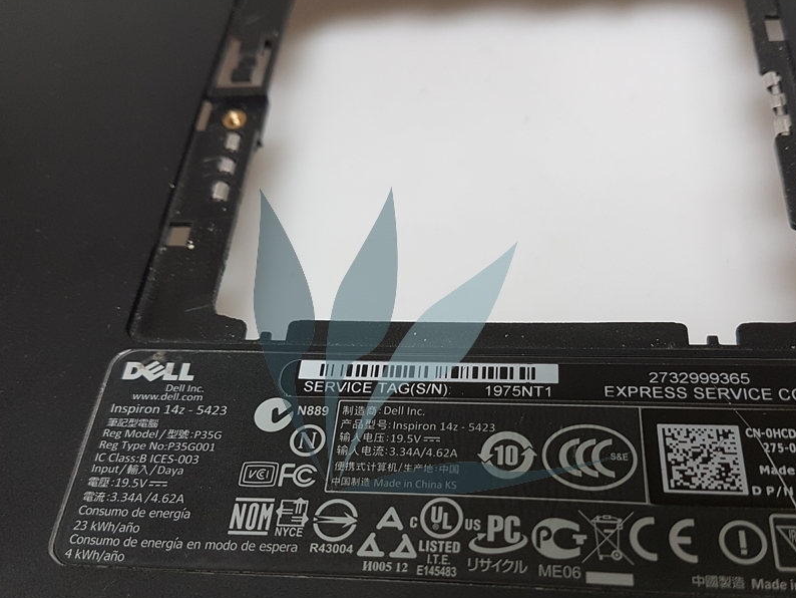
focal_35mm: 33
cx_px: 433
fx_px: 759
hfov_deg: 55.3
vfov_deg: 42.7
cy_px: 365
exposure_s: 1/50
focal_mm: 4.2
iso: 64
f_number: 1.7
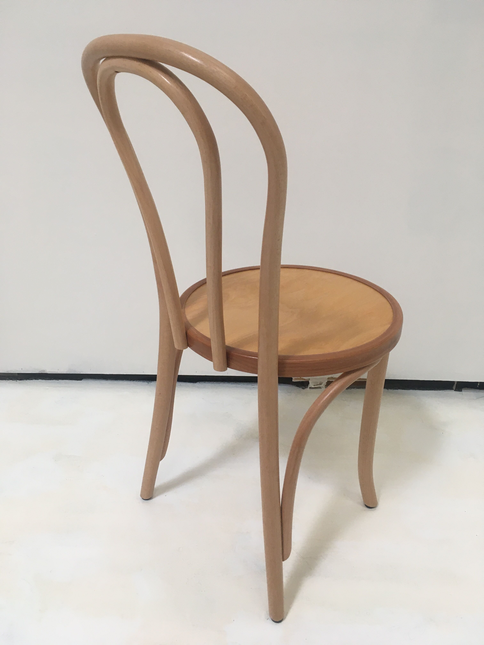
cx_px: 242
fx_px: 541
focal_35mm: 29
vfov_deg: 61.7
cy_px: 322
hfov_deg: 48.2
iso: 50
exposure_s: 1/33
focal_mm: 4.15
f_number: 2.2
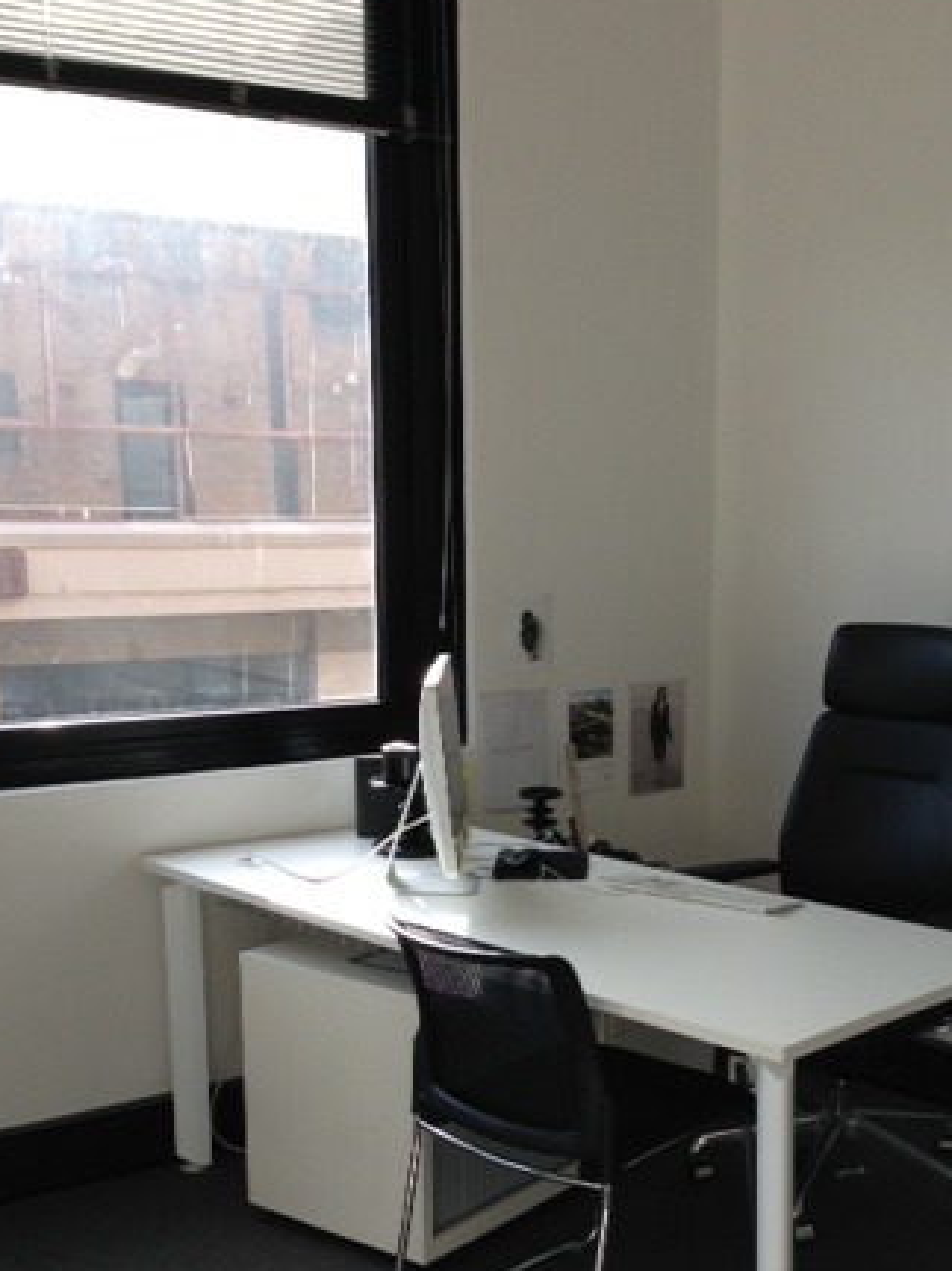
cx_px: 628
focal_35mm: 49
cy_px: 852
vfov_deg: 38.5
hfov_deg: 29.5
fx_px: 1798
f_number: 2.4
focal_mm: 4.12
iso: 50
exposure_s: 1/181
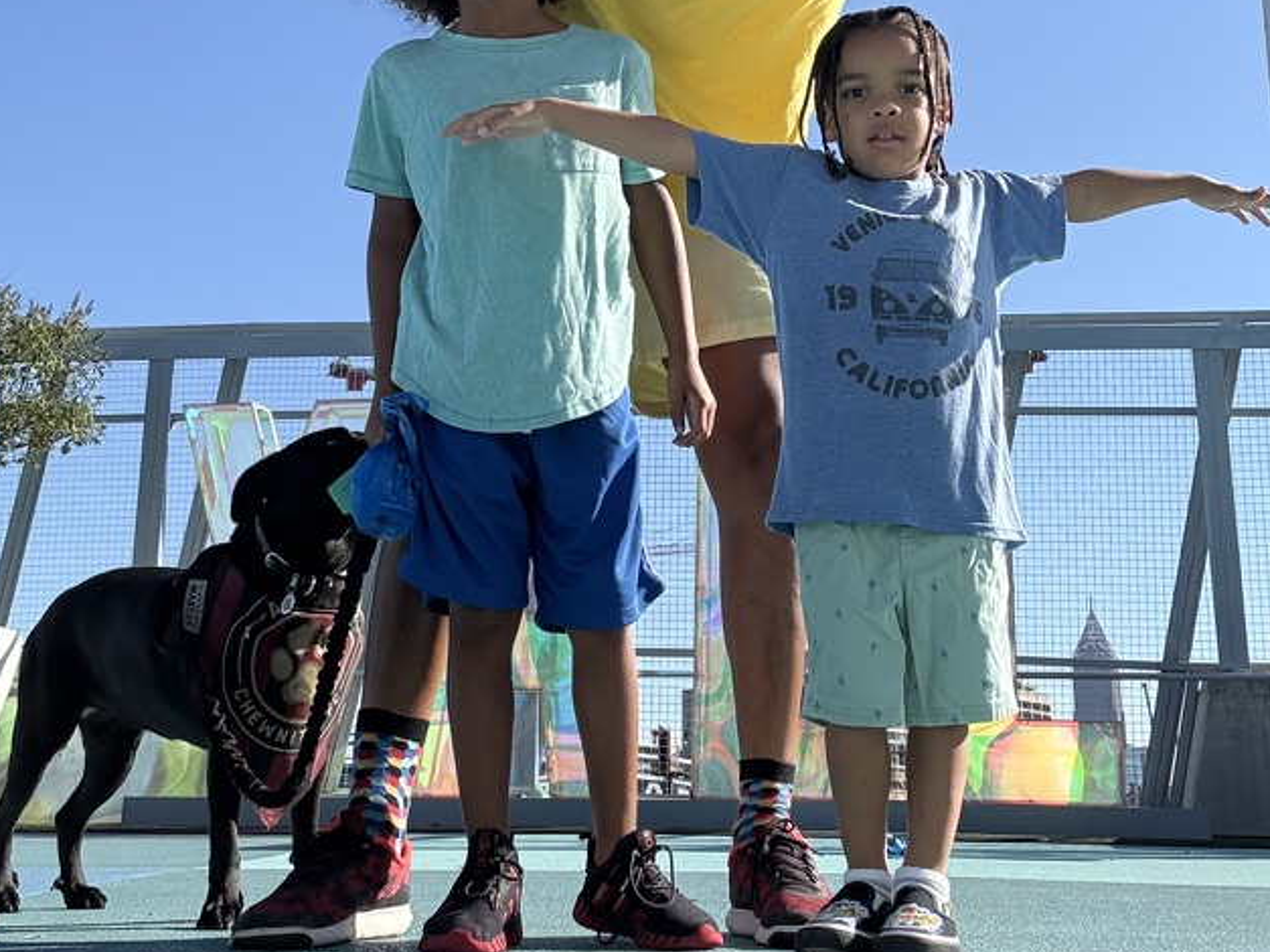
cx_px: 721
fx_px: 1797
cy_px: 332
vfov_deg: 29.5
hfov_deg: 38.8
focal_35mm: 49
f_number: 1.9
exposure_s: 1/900
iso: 25
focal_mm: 2.69
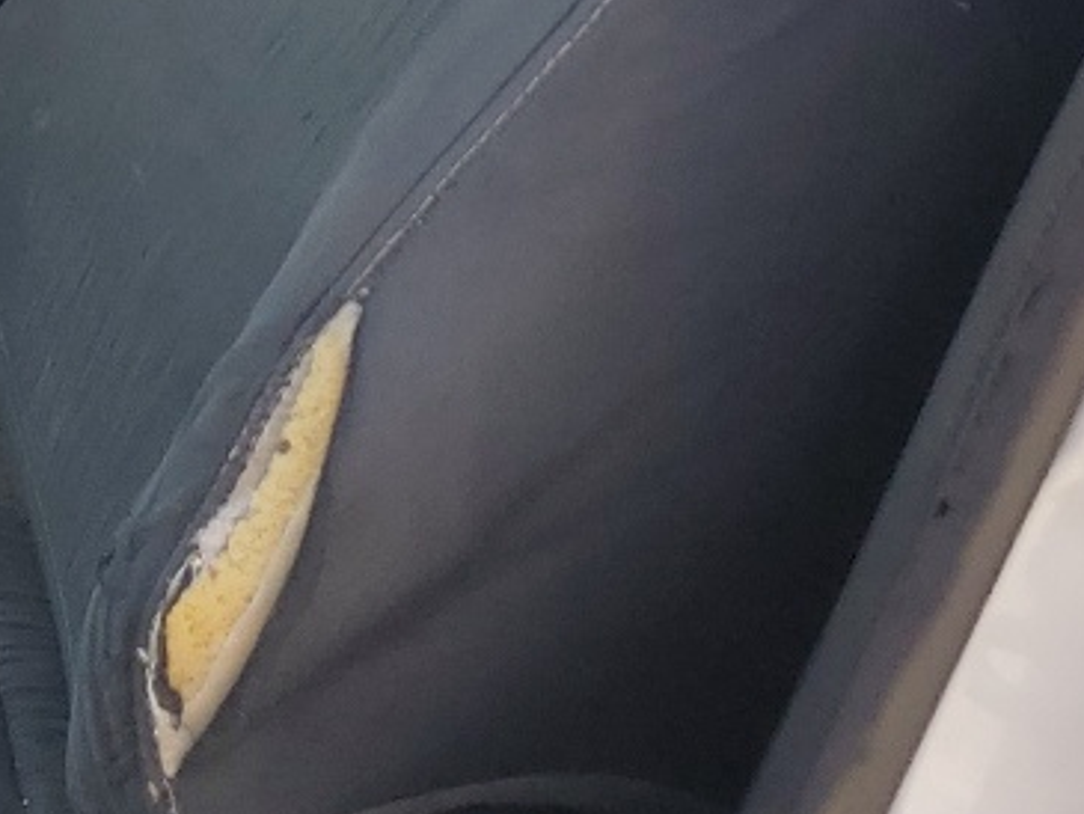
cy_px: -520
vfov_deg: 12.2
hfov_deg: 15.5
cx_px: -680
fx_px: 3571
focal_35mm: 114
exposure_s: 1/417
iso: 50
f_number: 1.5
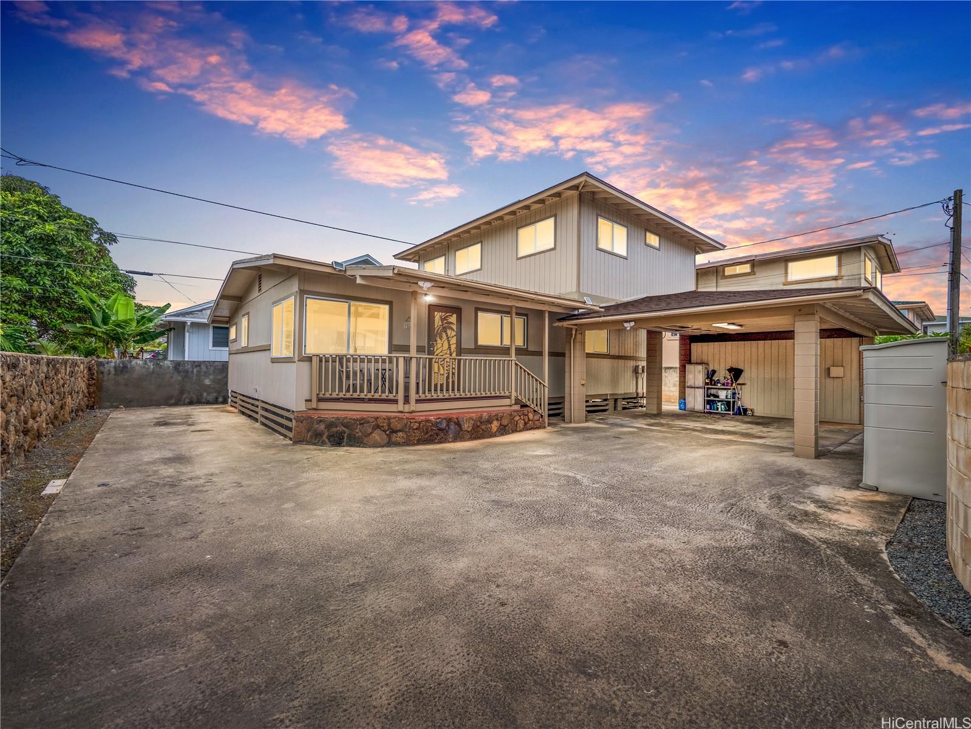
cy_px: 364
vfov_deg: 85.7
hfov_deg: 102.1
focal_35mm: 14
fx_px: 393
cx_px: 486
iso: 200
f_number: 4
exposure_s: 1/6400
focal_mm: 7
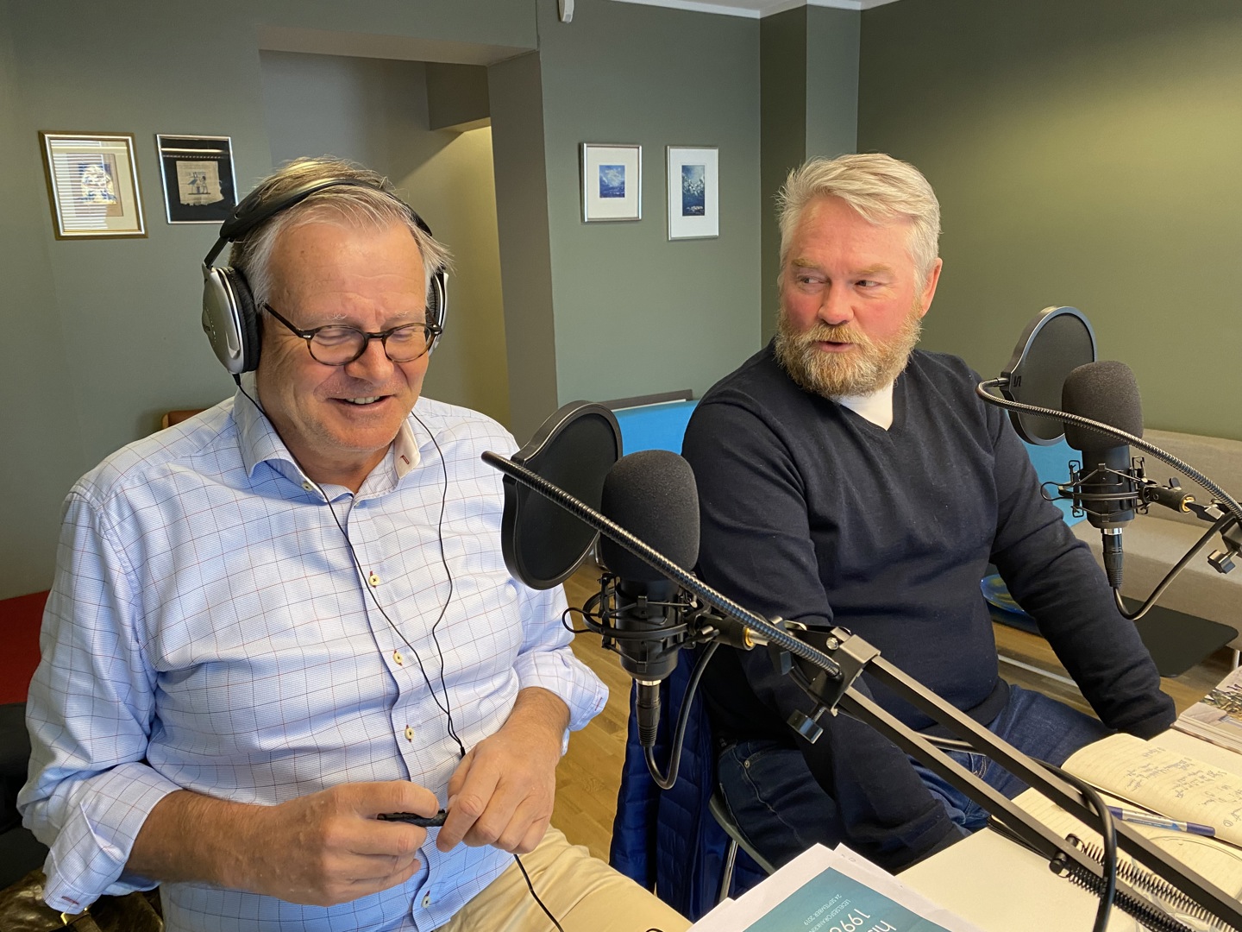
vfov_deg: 53.1
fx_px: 933
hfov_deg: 67.3
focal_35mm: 26
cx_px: 621
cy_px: 466
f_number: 1.8
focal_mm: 4.25
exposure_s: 1/50
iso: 200
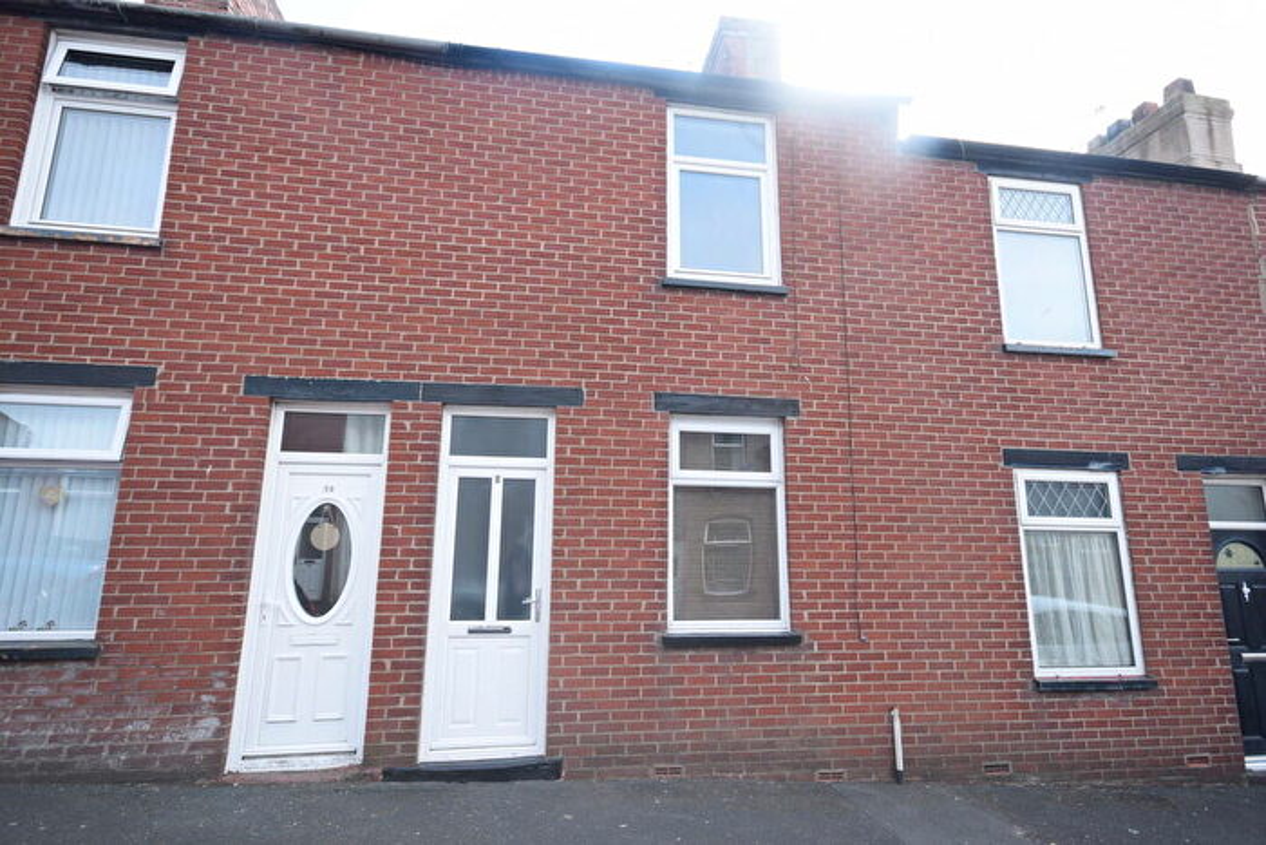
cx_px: 633
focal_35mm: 18
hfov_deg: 90.0
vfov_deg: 67.4
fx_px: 633
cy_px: 422
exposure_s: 1/250
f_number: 8
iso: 400
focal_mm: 12
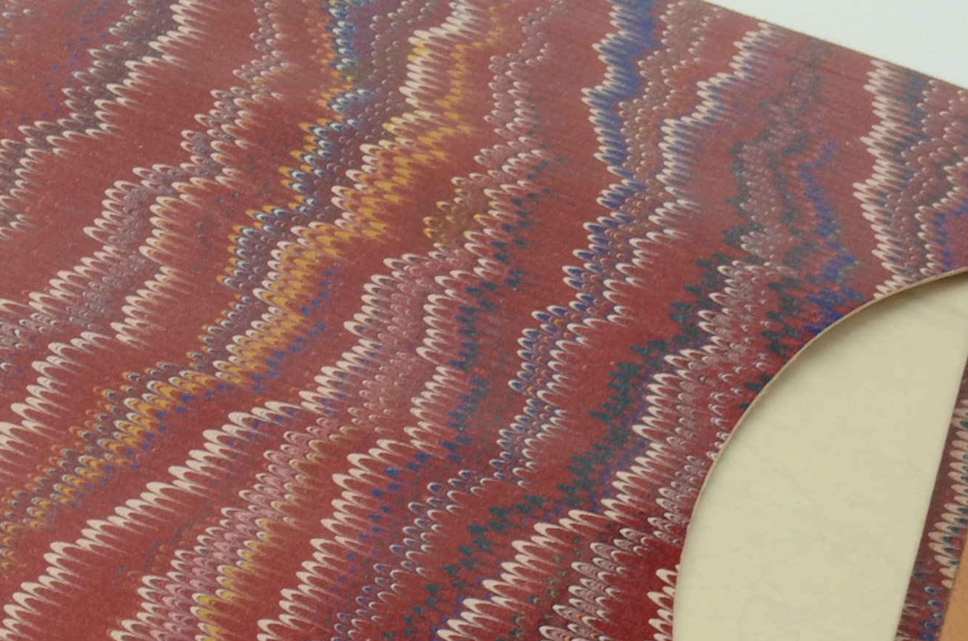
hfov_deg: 11.0
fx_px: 4803
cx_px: -536
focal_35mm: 179
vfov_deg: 7.6
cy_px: 522
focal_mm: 32
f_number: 16
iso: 200
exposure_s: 1/125
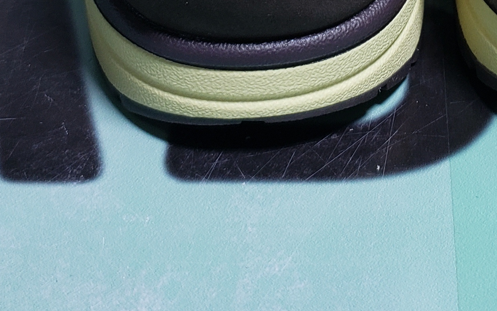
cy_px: -220
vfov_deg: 13.4
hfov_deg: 22.9
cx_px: 404
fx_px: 1205
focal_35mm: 89
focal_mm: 4.3
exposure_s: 1/223
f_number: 1.5
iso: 50
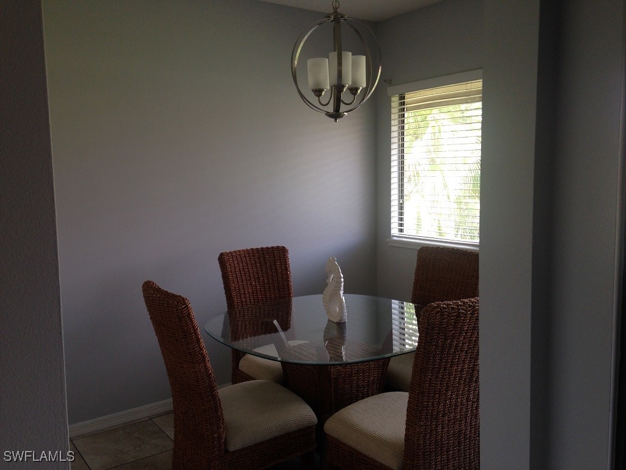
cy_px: 235
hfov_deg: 55.4
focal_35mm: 33
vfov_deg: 42.9
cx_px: 313
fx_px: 597
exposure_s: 1/60
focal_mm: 4.12
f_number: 2.4
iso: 64
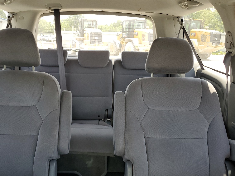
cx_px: 95
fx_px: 231
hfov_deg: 53.6
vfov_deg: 41.4
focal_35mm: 34
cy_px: 112
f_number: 1.5
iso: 69
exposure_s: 1/120
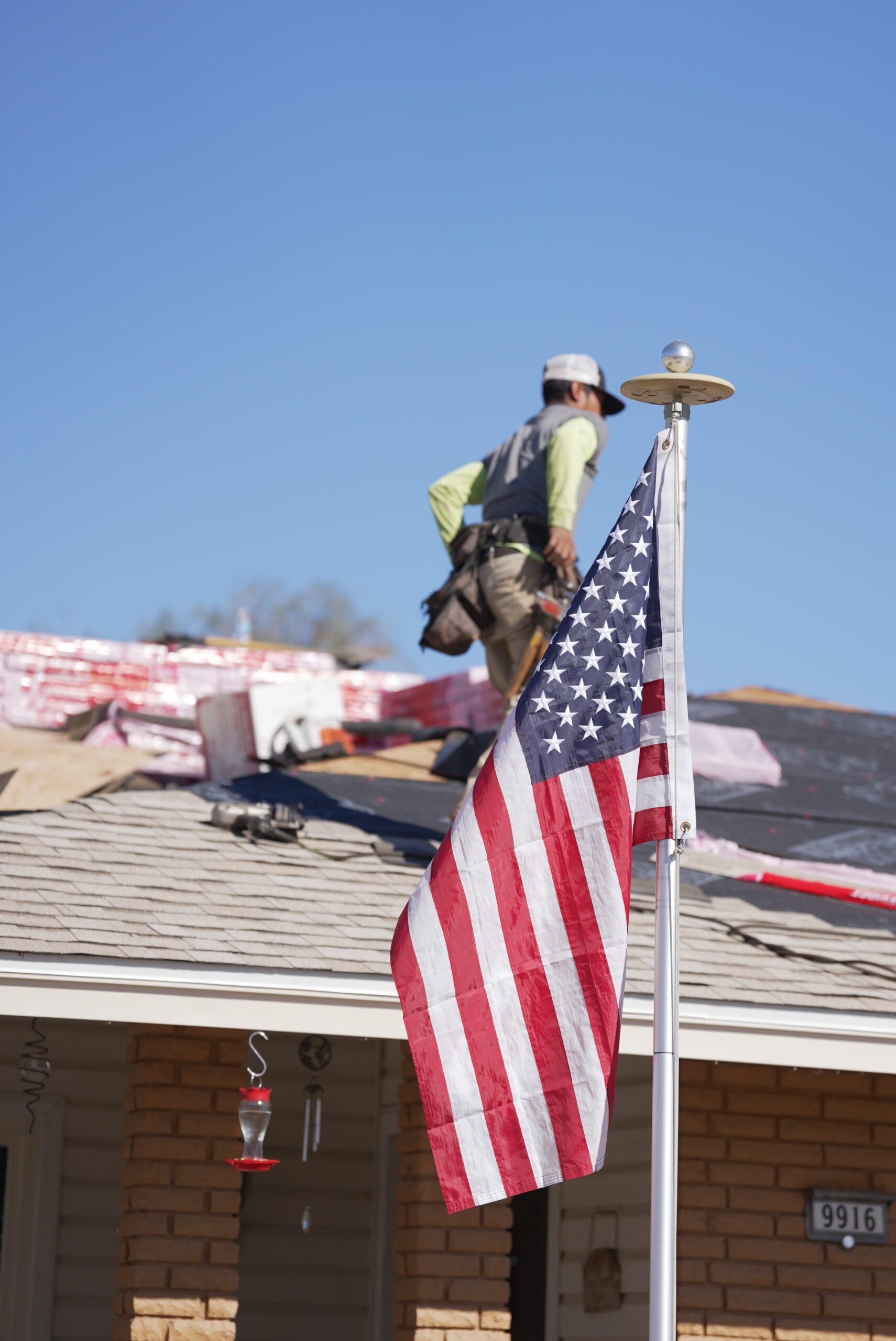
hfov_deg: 11.9
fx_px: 4287
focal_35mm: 115
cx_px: 448
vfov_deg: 17.8
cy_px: 670
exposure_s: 1/2000
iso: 100
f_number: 2.8
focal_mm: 115
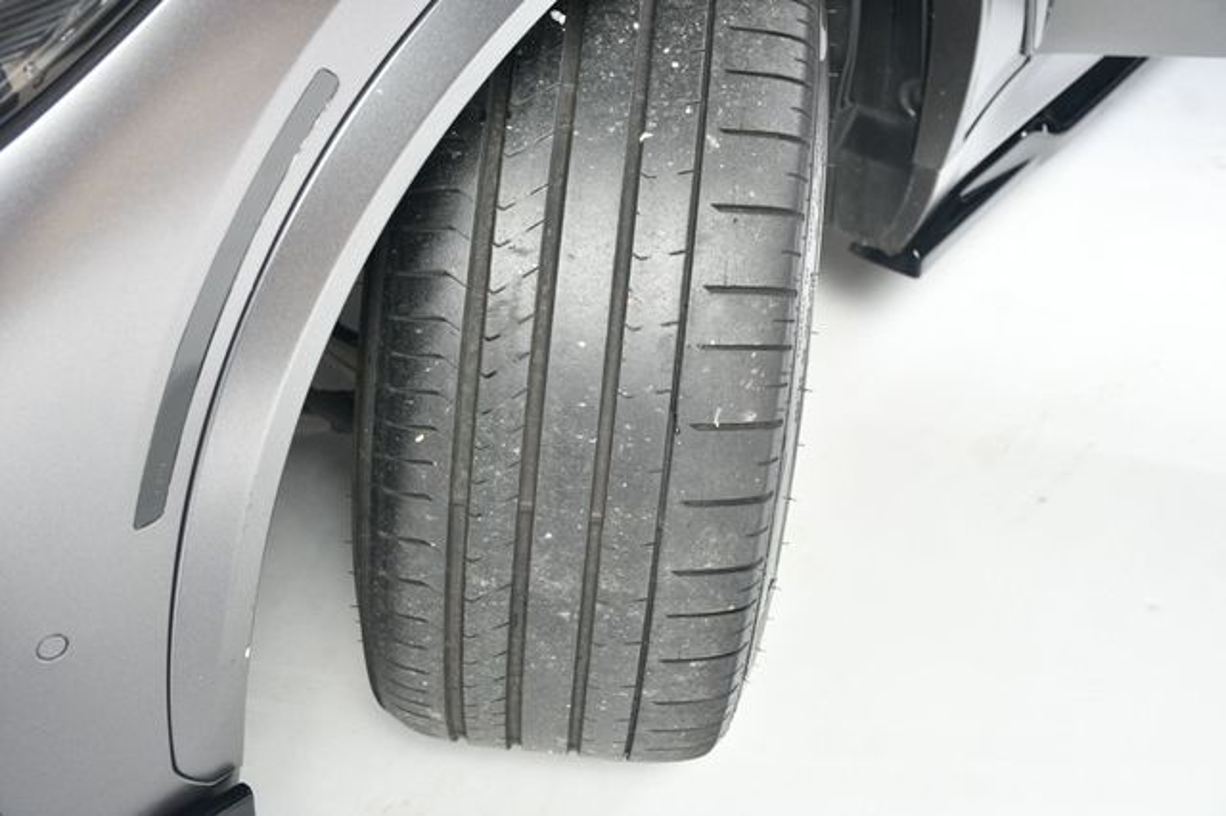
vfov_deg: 28.0
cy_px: 408
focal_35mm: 48
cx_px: 613
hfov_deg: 41.1
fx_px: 1634
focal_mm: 32
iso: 100
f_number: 4
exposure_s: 1/160
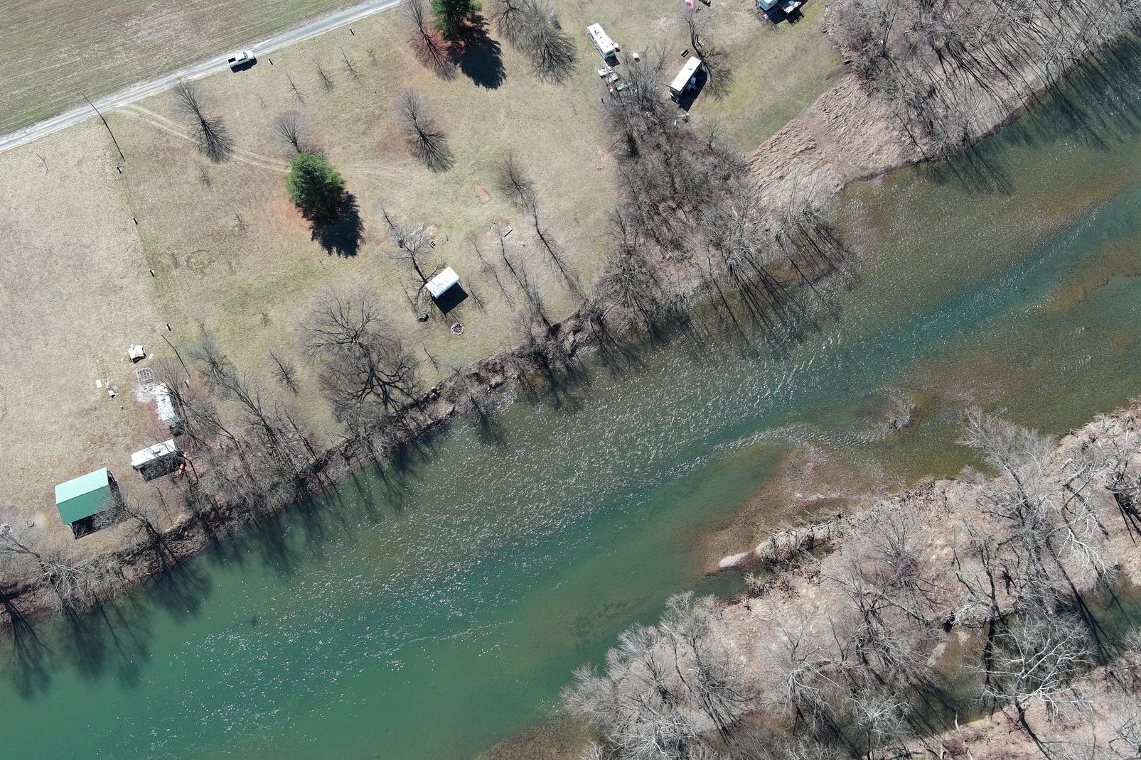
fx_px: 1173
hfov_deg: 51.9
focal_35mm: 37
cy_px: 346
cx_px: 596
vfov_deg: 35.9
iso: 100
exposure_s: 1/501
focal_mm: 10.57
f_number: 2.8
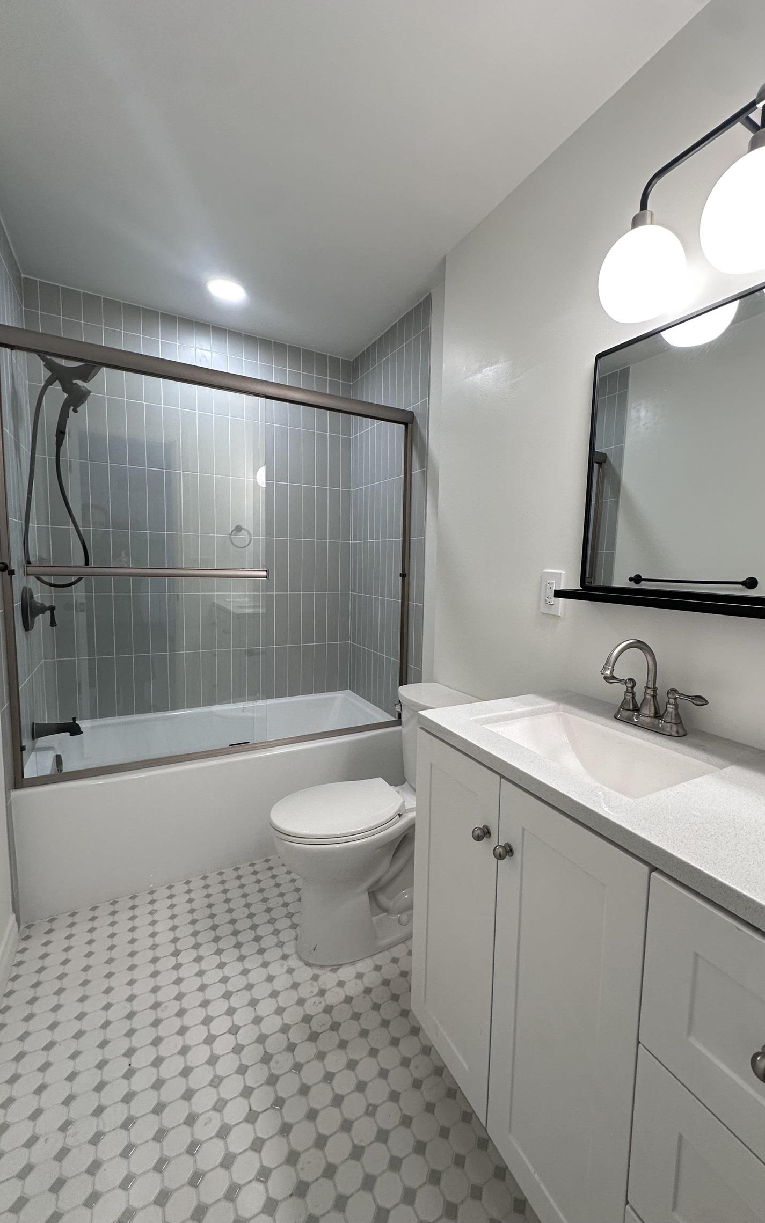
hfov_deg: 74.5
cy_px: 611
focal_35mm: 15
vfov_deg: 101.5
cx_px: 429
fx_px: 500
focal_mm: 2.22
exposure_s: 1/120
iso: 160
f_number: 2.2
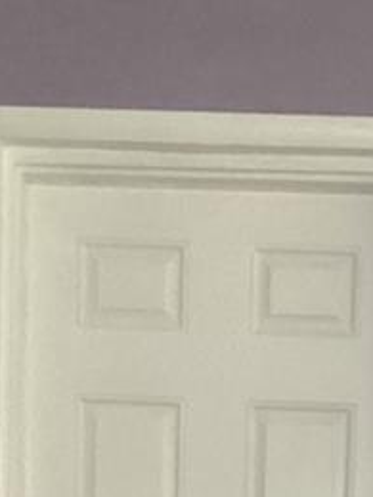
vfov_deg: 12.0
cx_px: 335
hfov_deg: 10.3
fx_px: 2055
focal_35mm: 143
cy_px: 1053
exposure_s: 1/30
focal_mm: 3.3
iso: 400
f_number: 2.4
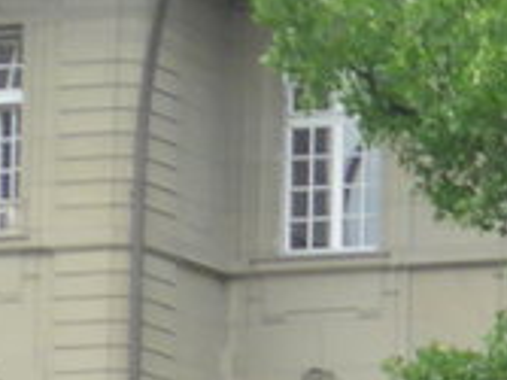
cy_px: 1021
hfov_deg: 2.8
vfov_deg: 2.1
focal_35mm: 697
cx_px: 1415
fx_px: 10201
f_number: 4.7
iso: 320
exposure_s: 1/320
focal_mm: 19.2
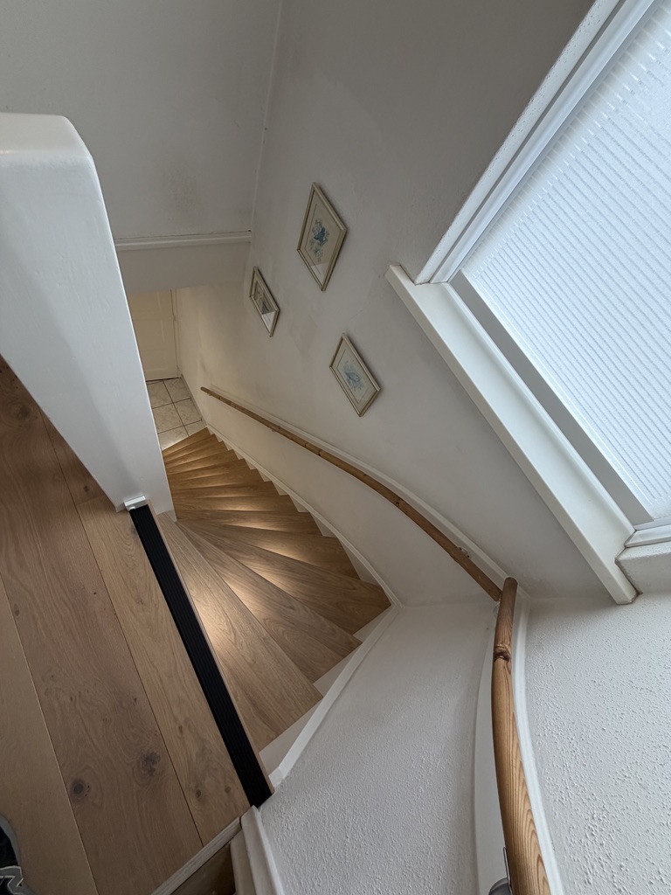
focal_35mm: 14
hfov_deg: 85.7
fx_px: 362
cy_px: 448
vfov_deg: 102.1
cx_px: 336
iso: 160
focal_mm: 2.22
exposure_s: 1/100
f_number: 2.2
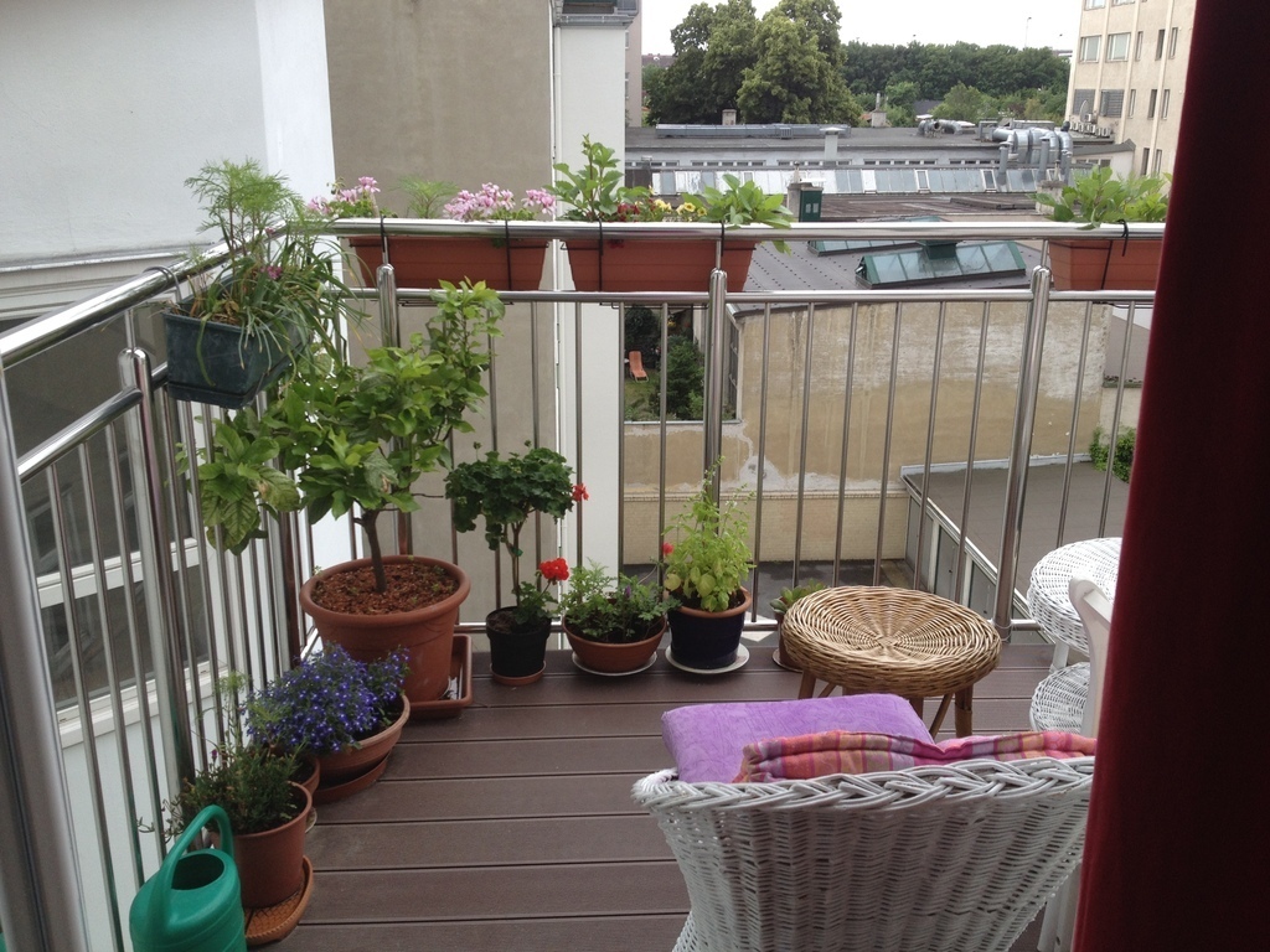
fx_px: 1284
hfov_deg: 52.6
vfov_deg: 40.7
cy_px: 476
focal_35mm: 35
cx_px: 635
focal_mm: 4.28
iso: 50
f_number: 2.4
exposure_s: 1/222
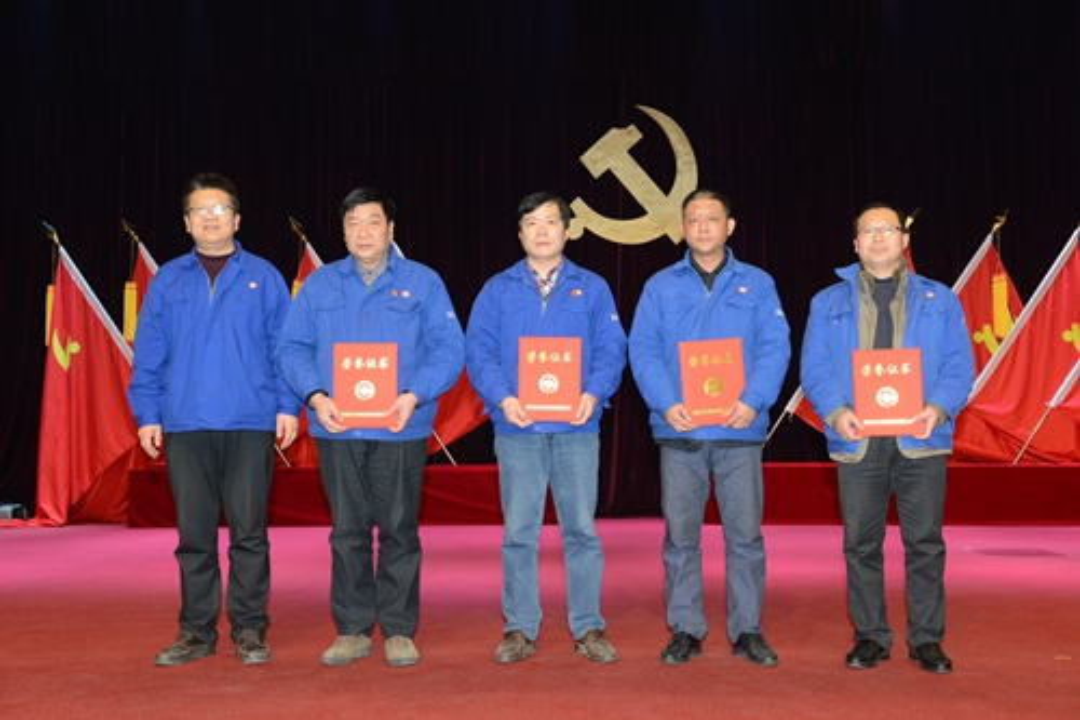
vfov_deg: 35.0
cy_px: 360
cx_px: 540
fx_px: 1140
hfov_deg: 50.7
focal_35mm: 38
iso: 500
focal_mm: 38
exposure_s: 1/60
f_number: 6.3
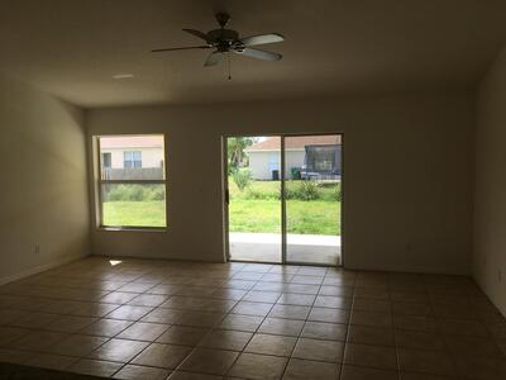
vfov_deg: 48.2
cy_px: 190
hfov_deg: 61.7
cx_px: 253
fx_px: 424
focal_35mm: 29
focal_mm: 4.15
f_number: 2.2
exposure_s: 1/437
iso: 25
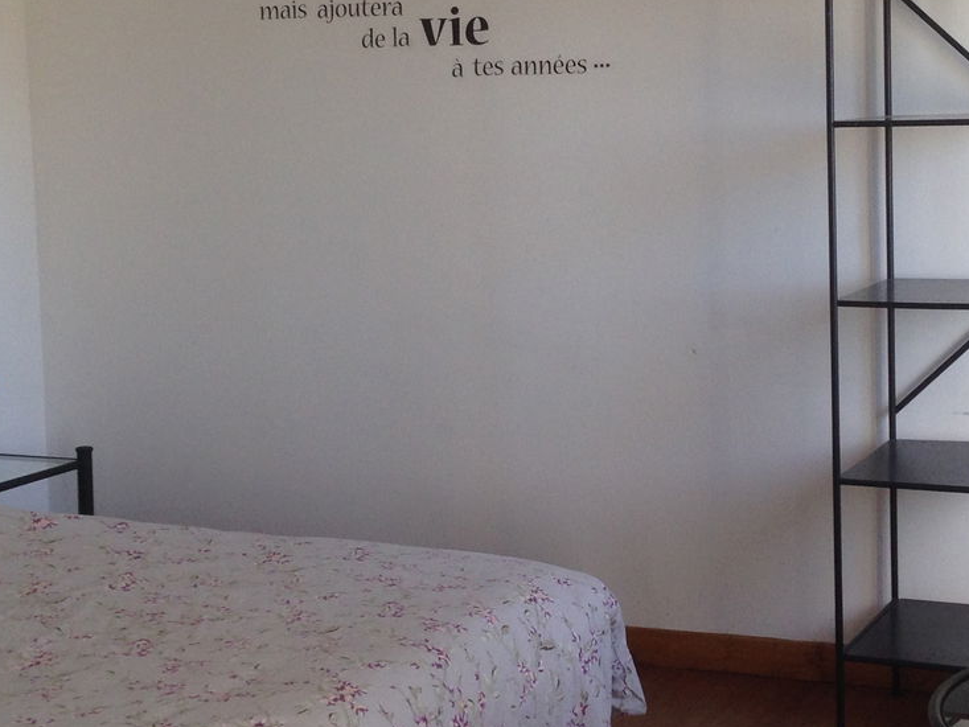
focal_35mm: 72
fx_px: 2016
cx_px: 580
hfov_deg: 27.0
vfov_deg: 20.4
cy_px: 289
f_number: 2.4
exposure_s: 1/60
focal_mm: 4.12
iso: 64
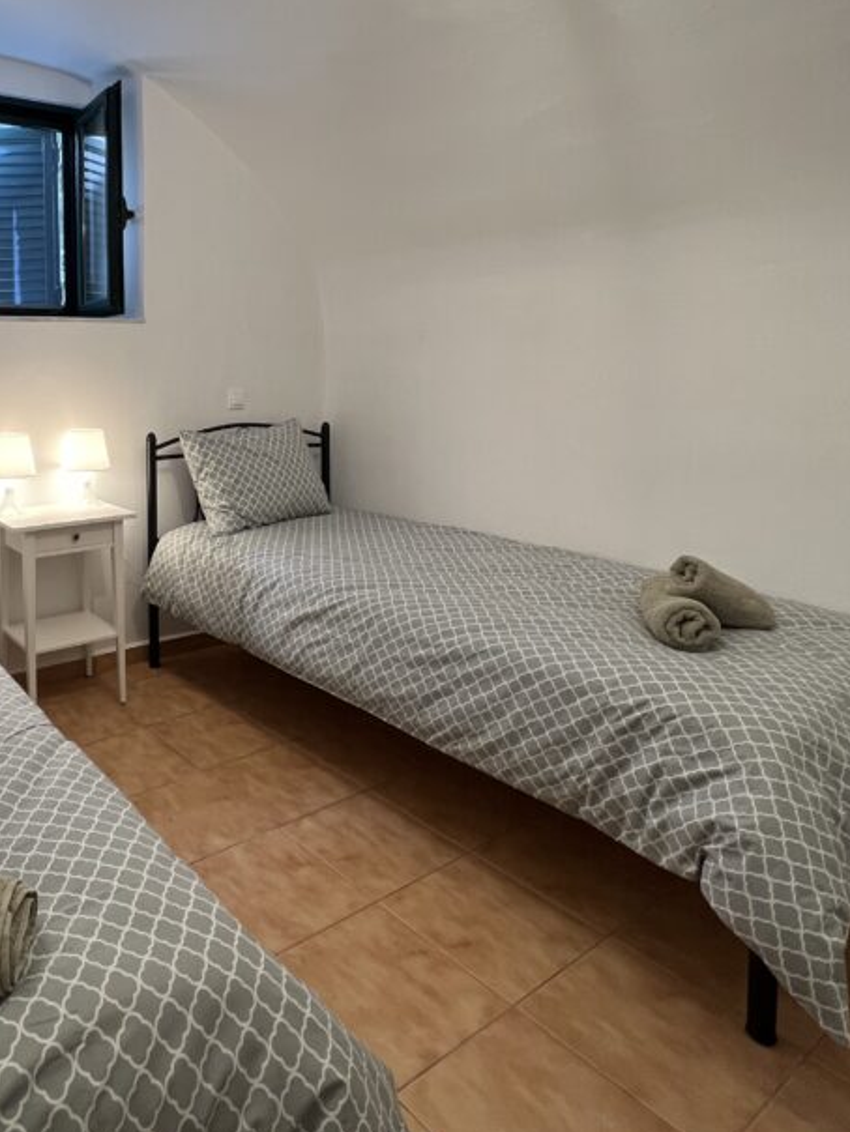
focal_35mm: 22
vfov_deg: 74.8
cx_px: 146
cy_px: 410
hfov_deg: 55.8
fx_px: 720
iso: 160
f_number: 1.8
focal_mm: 1.57
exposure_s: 1/100
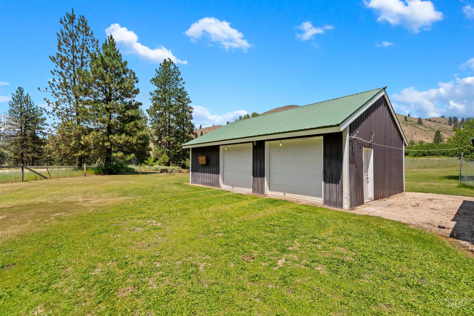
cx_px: 237
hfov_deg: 100.4
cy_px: 158
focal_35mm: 15
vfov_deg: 77.4
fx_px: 198
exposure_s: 1/320
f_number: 11
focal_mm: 15
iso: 320
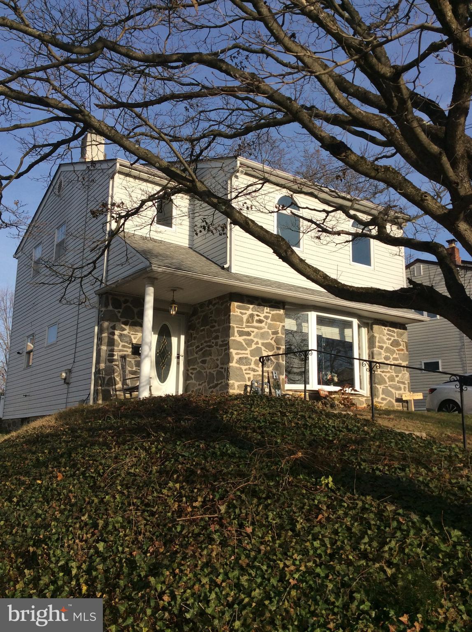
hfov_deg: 44.0
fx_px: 583
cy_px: 316
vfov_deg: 56.9
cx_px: 236
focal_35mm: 32
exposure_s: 1/1330
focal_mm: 3.3
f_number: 2.4
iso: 32
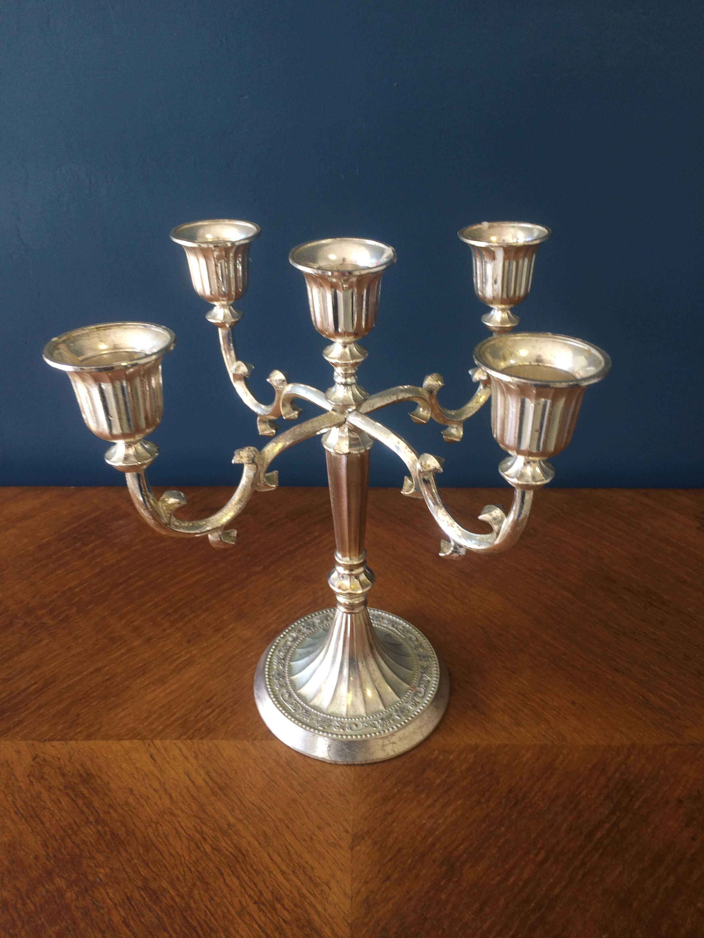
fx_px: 786
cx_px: 352
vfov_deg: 61.7
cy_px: 469
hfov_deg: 48.2
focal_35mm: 29
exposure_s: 1/50
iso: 40
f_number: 2.2
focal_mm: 4.15
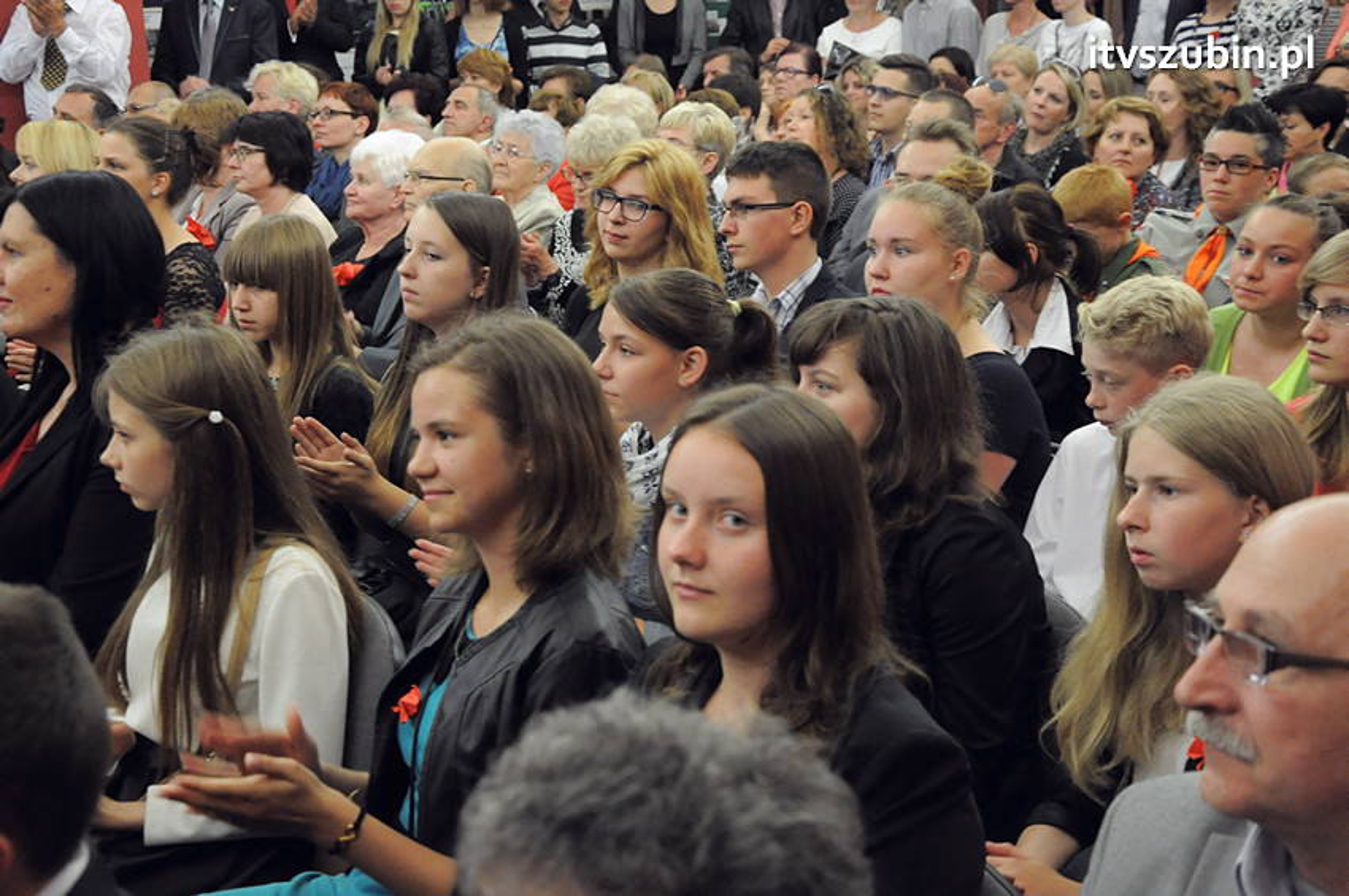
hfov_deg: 35.1
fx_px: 2134
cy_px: 448
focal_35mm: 57
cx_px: 674
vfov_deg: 23.7
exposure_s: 1/80
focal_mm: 38
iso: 2500
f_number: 5.6
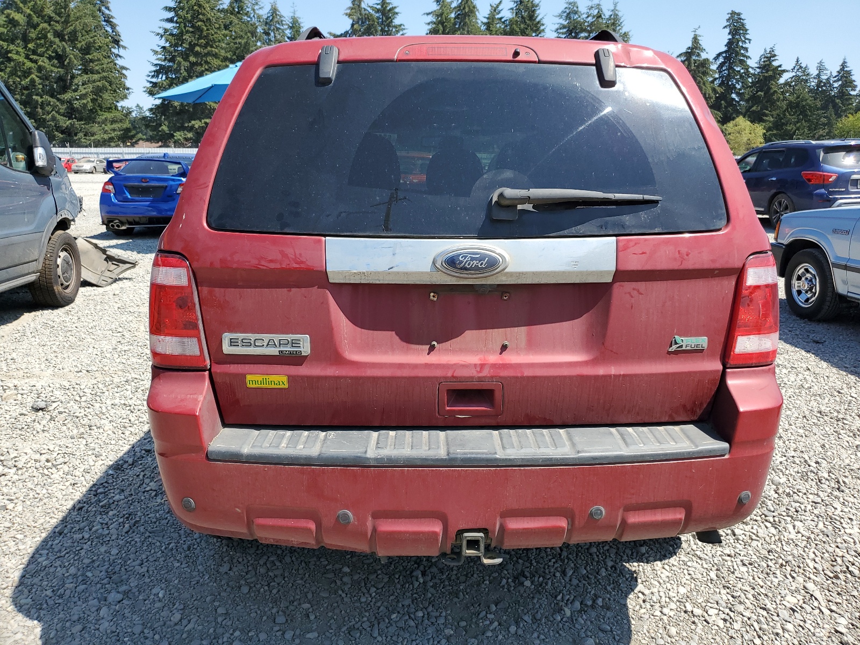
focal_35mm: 26
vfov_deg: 53.1
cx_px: 430
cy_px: 322
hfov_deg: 67.3
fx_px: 646
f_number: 1.5
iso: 50
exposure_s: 1/2000
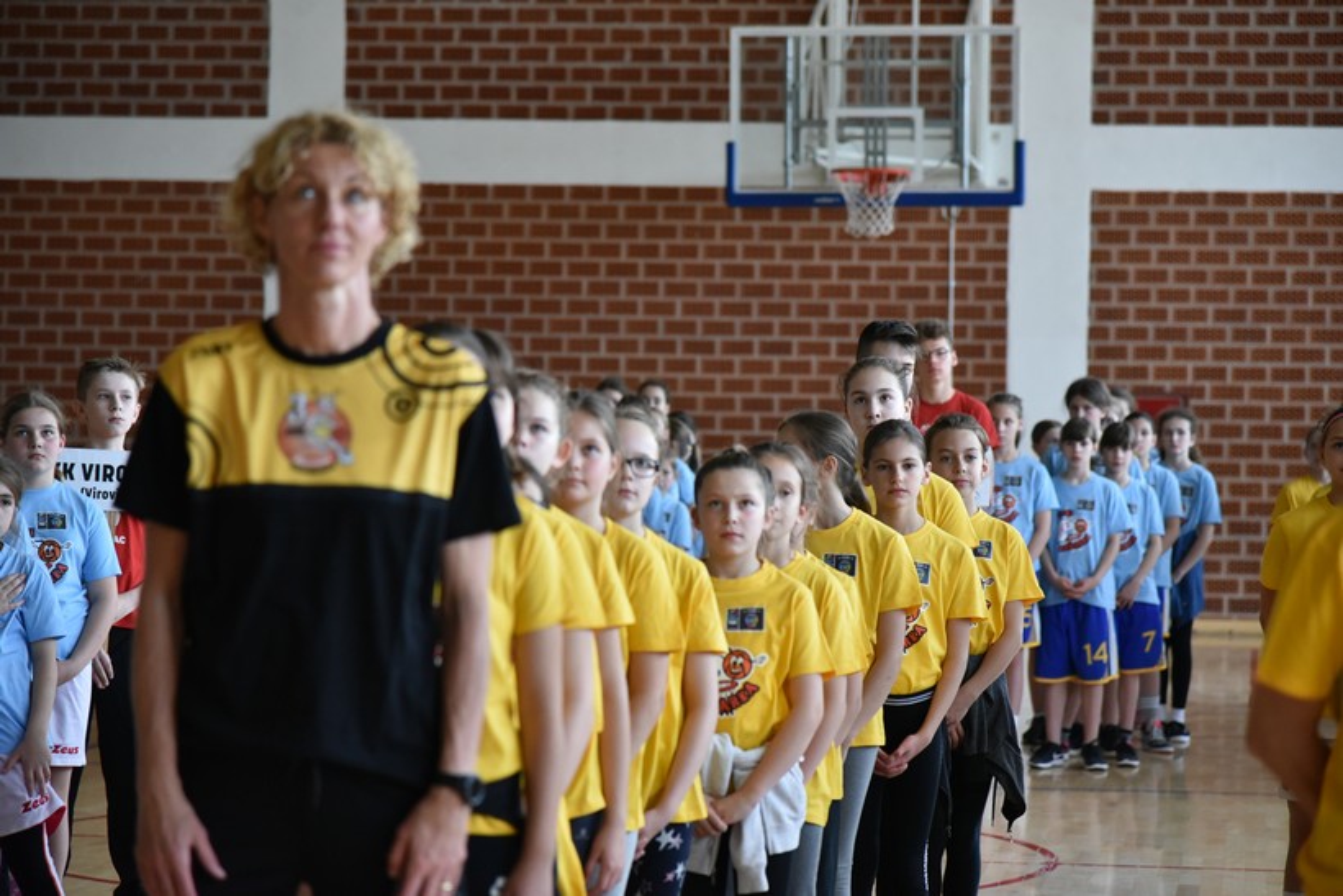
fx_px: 4477
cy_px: 448
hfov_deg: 17.1
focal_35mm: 120
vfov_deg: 11.4
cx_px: 672
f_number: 4
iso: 3200
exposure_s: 1/1250
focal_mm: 120
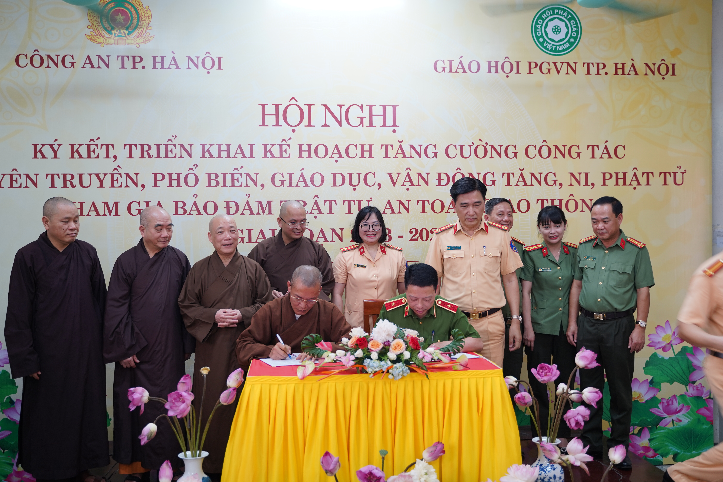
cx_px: 362
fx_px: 763
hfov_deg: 50.7
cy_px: 241
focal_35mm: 38
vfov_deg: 35.1
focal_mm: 38
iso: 250
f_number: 2.8
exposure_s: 1/40
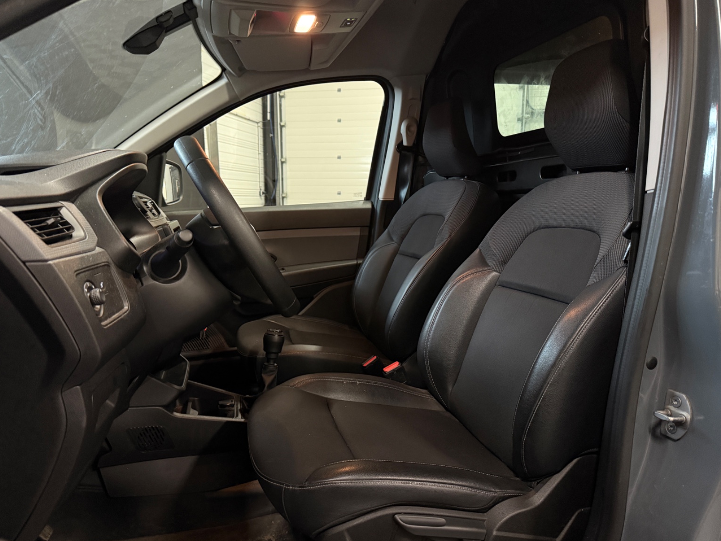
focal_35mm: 25
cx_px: 354
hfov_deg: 69.4
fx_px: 521
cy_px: 276
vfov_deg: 54.9
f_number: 1.78
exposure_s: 1/25
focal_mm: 6.76
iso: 800
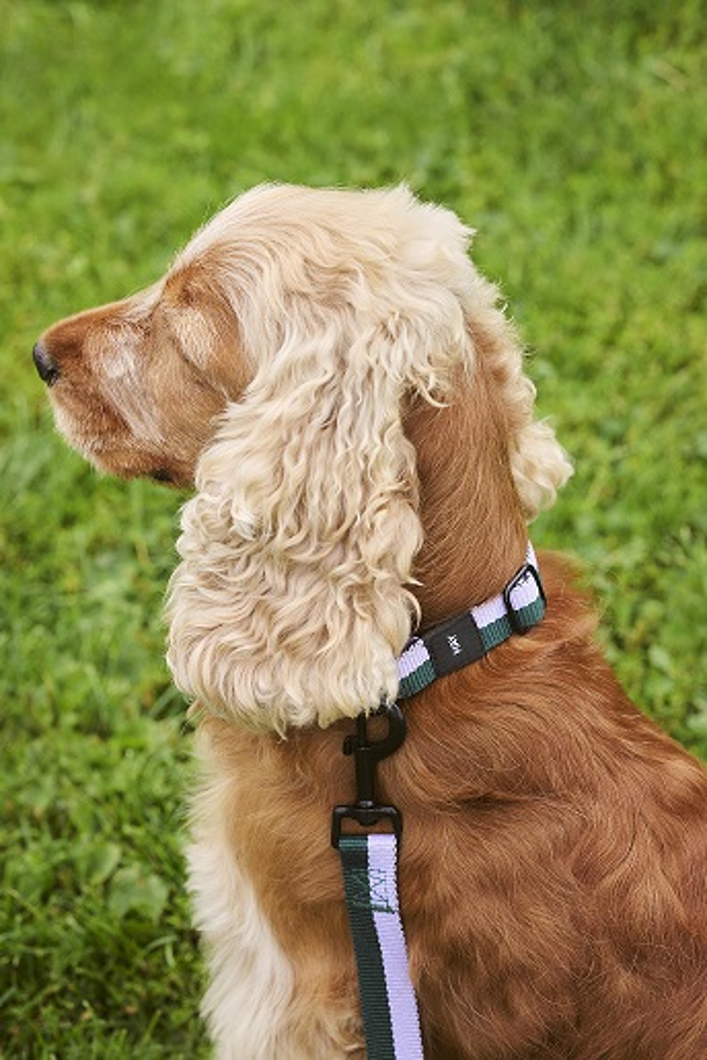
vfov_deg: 23.9
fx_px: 2504
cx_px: 354
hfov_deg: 16.1
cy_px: 530
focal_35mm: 85
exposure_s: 1/640
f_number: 5.6
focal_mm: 85
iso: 800
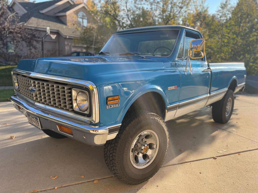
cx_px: 129
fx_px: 194
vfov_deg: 53.0
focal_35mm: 26
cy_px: 96
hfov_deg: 67.3
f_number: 1.6
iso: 50
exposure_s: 1/1195
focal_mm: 4.2
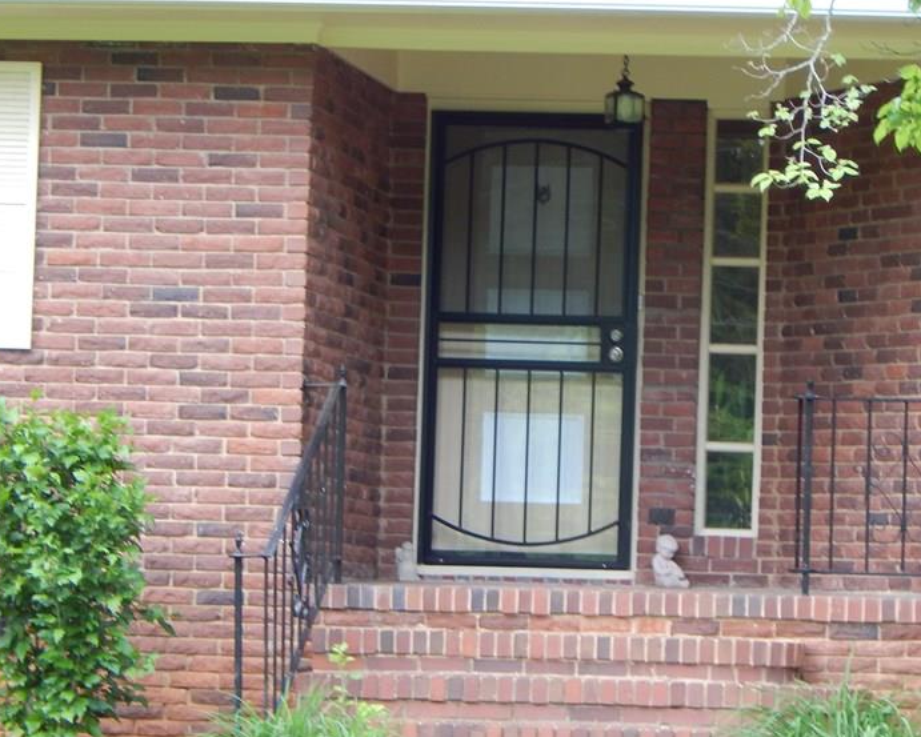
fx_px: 5561
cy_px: 424
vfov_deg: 7.6
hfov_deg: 9.5
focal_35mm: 204
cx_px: 666
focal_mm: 25.3
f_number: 4.9
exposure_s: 1/30
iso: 140
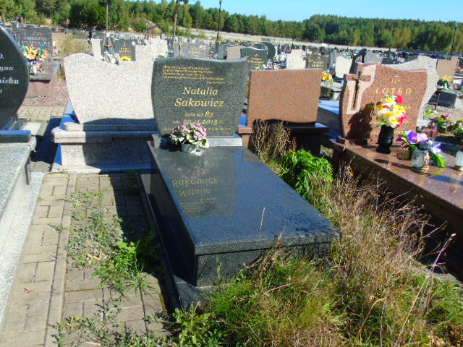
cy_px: 174
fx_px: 388
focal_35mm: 29
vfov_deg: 48.2
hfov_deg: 61.7
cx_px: 232
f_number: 3.6
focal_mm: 5.2
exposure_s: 1/500
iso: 80
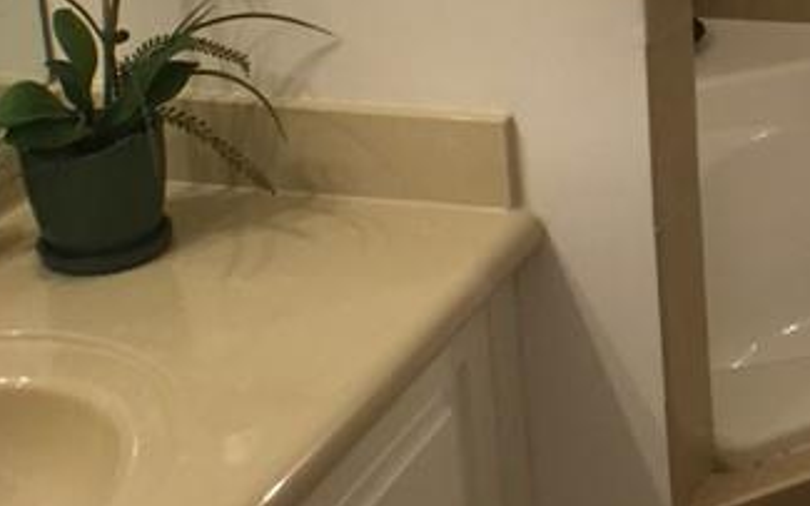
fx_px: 2141
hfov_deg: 20.4
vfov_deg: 13.0
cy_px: -182
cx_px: 890
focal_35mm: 97
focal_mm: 4.15
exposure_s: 1/30
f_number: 2.2
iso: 125
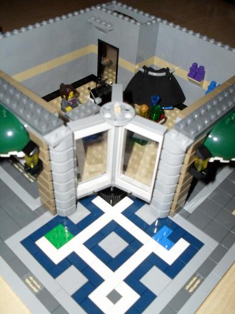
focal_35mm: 35
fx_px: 317
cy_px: 157
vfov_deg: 52.6
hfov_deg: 40.7
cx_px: 118
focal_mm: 6.3
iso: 200
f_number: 3.2
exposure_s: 1/45
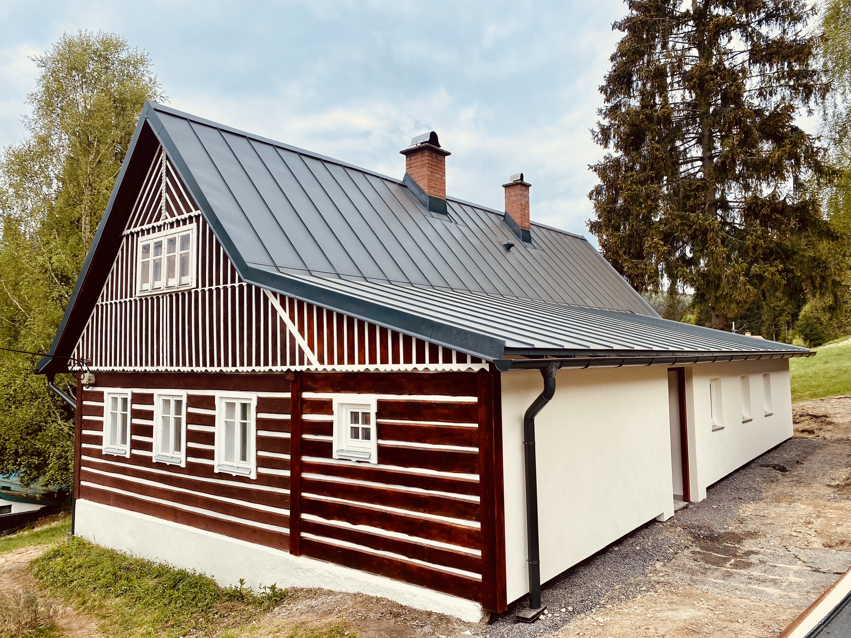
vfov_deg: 53.1
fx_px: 639
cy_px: 319
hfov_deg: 67.3
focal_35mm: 26
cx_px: 426
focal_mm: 4.25
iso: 32
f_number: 1.8
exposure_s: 1/1727
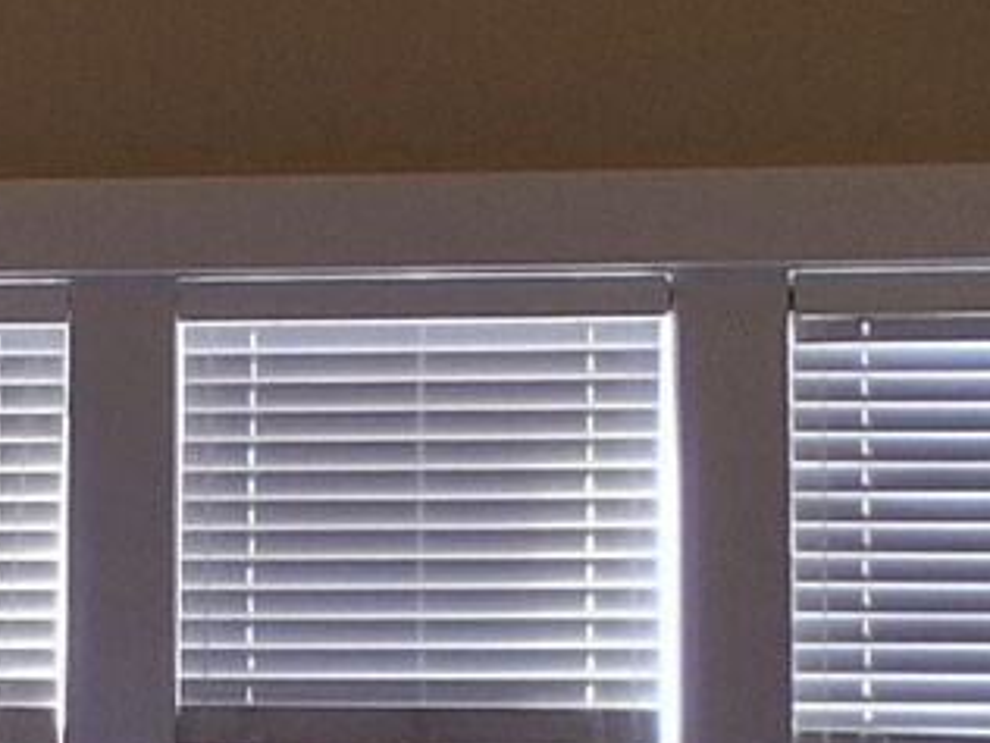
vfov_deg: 16.8
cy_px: 762
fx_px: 2460
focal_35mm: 86
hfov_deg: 22.3
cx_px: 150
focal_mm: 1.4
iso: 50
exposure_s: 1/100
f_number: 2.2
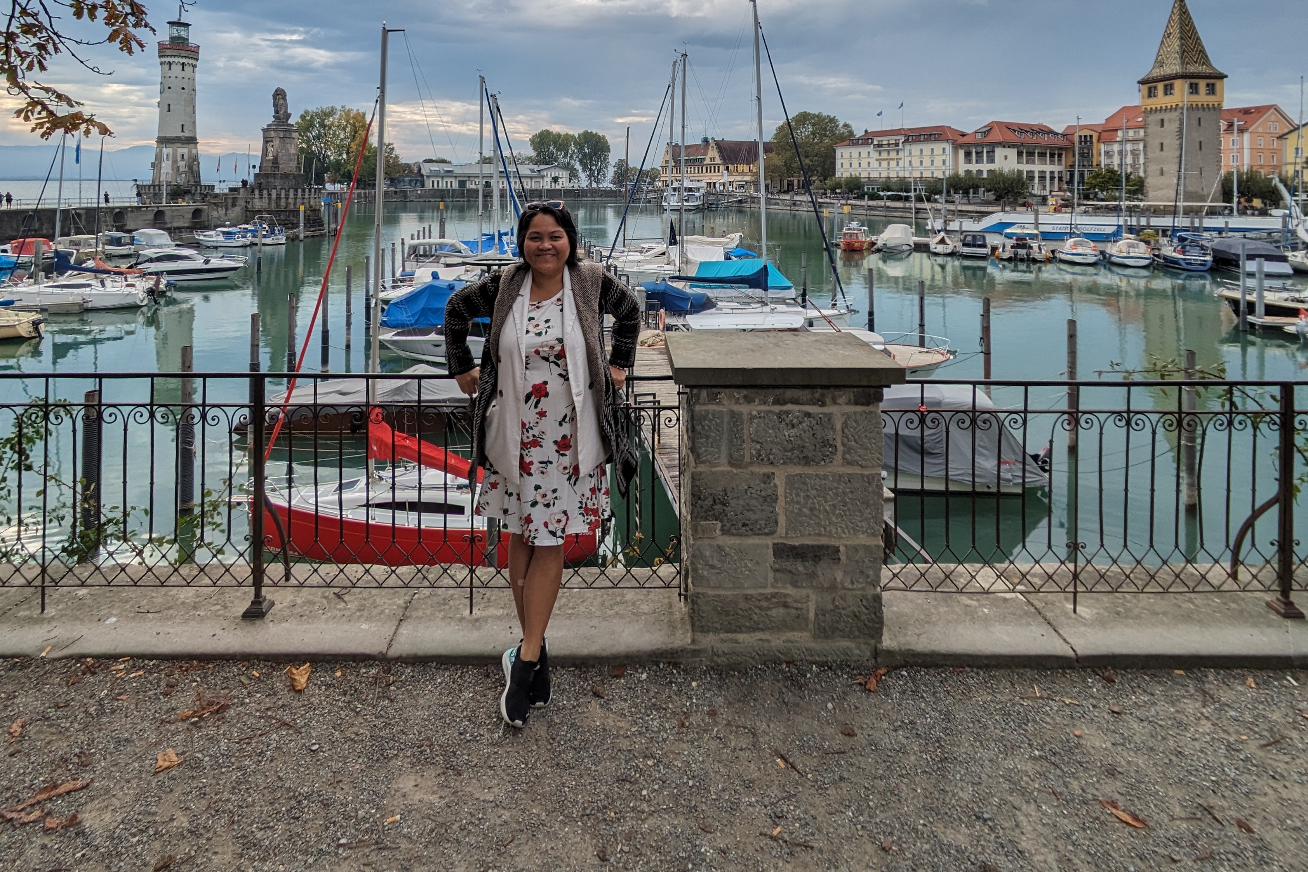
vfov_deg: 57.3
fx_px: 727
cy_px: 174
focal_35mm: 20
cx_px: 636
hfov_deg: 84.0
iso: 47
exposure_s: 1/2915
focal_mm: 1.83
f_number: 2.2
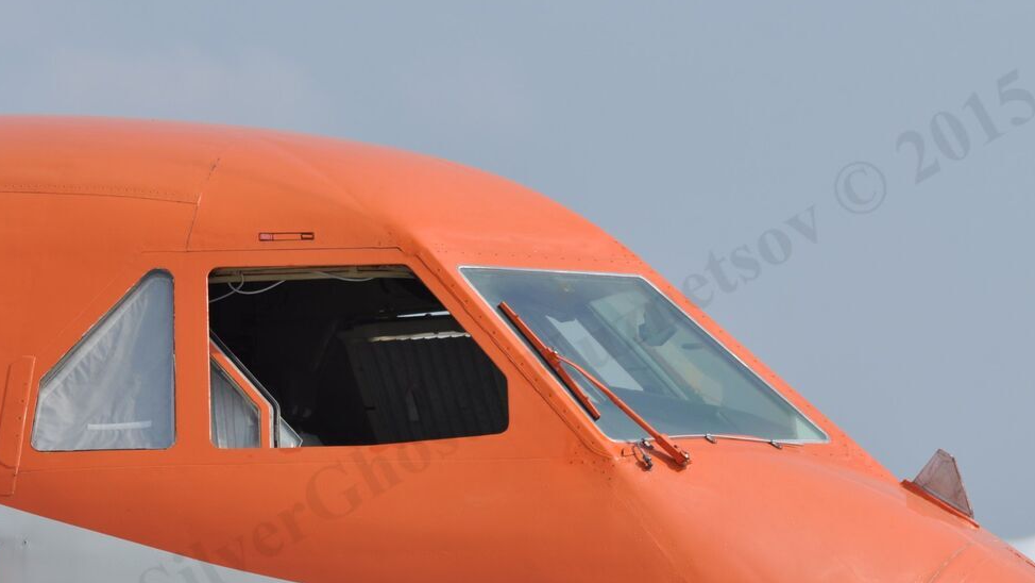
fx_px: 11884
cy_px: 423
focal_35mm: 433
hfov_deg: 5.0
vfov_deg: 2.8
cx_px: 447
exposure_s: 1/800
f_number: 8
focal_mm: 210
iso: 200
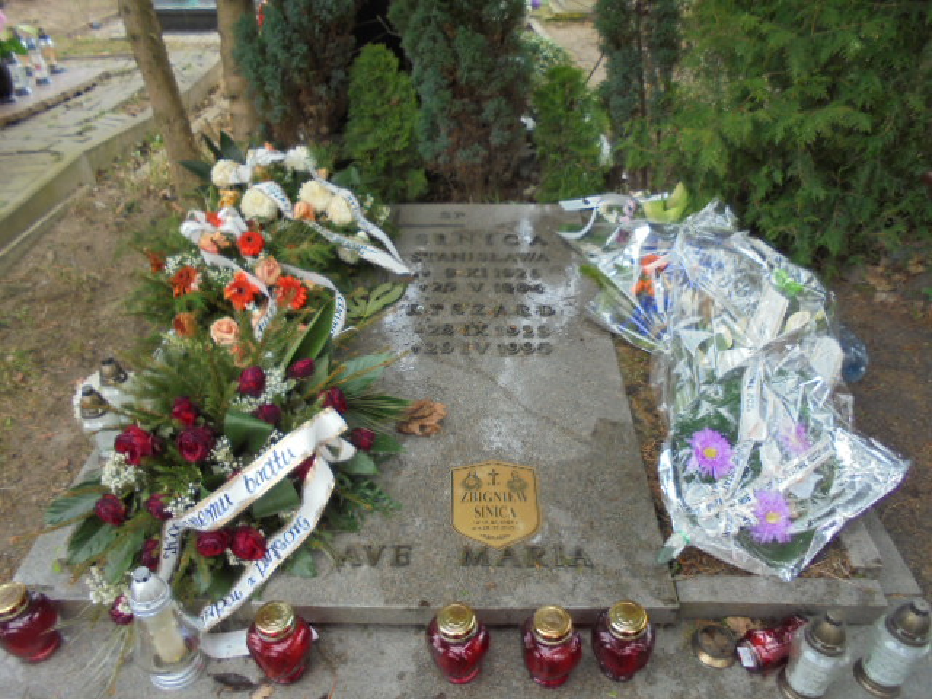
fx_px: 700
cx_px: 466
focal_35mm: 26
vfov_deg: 53.1
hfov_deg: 67.3
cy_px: 350
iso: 100
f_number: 3.5
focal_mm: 4.6
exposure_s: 1/100
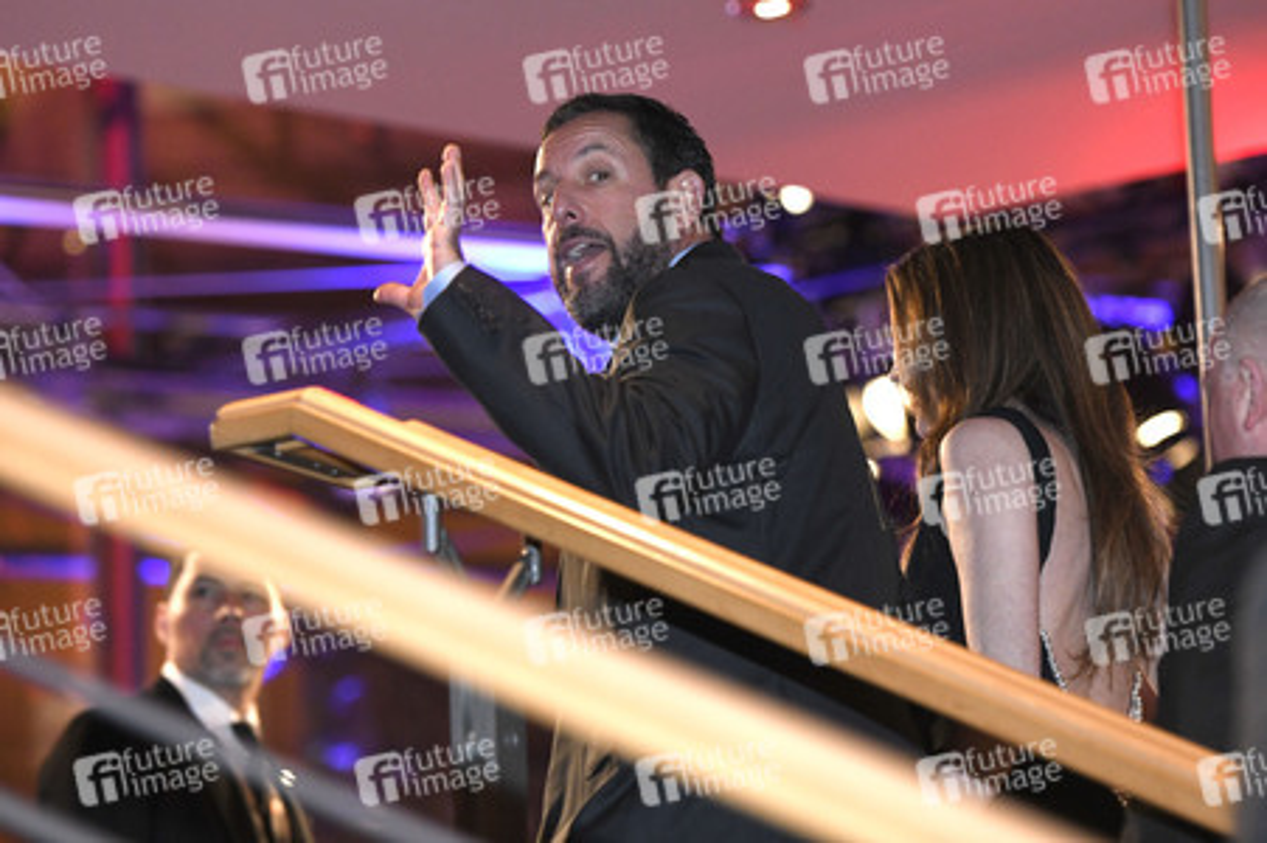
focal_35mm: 135
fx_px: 4748
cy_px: 422
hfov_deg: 15.2
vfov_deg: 10.1
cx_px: 634
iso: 2500
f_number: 4
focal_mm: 135
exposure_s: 1/200
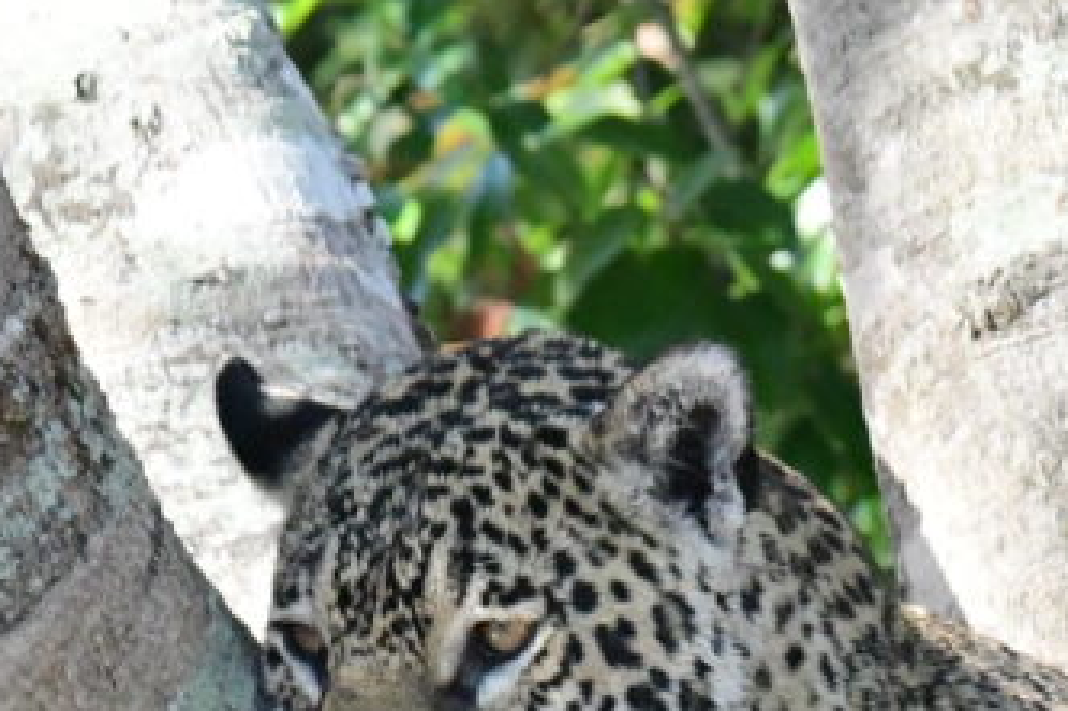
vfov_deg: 0.7
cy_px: 1018
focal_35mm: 2100
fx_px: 62266
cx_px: 489
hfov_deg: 1.0
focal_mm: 340
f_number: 10
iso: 6400
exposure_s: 1/1000
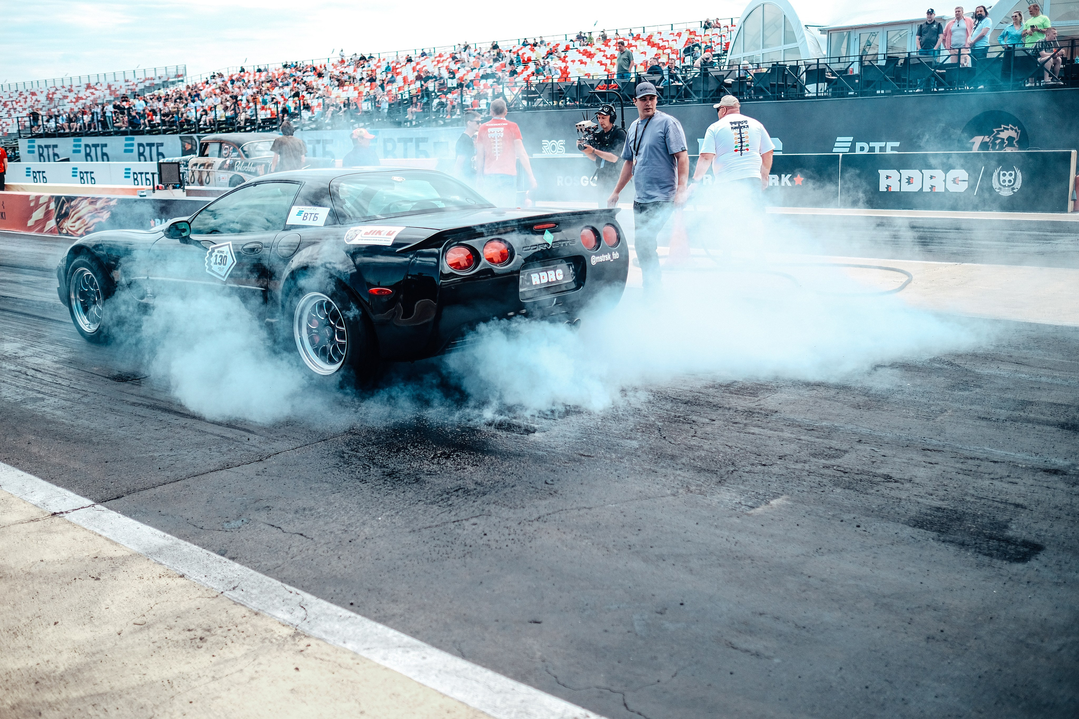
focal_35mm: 35
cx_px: 540
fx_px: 1049
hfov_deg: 54.4
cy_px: 360
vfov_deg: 37.9
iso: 250
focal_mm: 23
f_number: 1.4
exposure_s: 1/4000
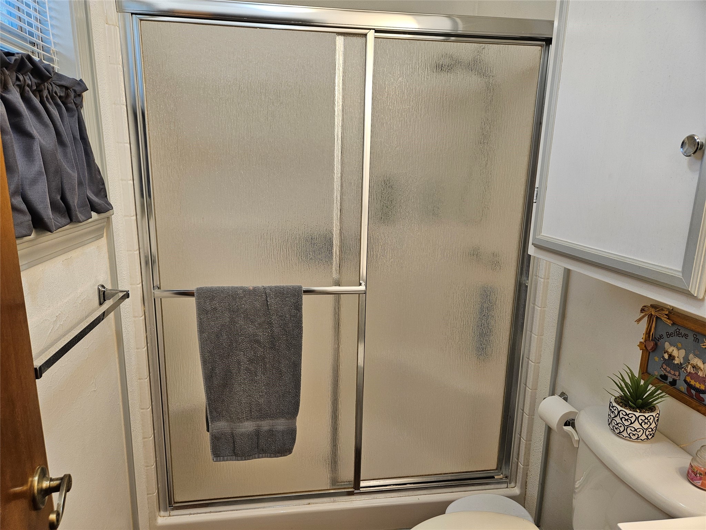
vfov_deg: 58.9
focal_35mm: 23
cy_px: 265
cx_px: 353
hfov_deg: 73.9
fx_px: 469
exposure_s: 1/120
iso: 80
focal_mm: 5.4
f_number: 1.8
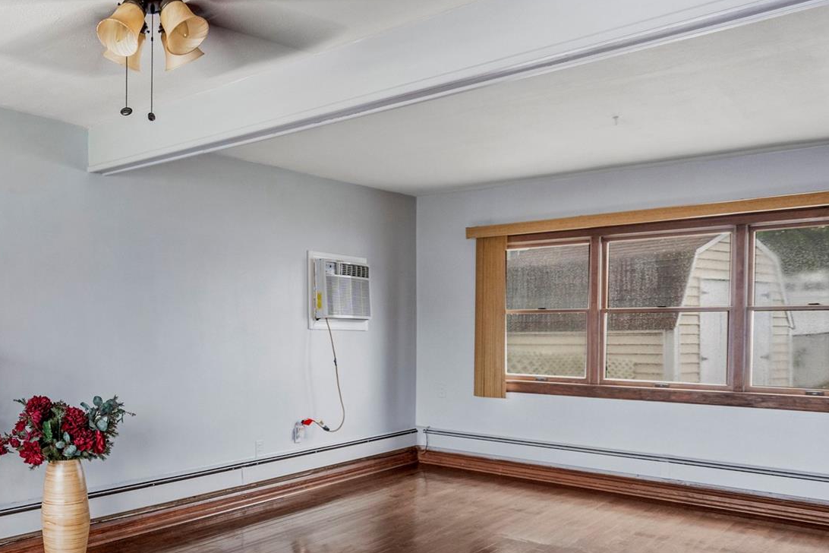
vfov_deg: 43.6
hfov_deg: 55.8
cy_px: 303
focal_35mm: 30
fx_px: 691
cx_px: 125
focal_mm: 16
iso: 800
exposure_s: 1/10
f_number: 4.5
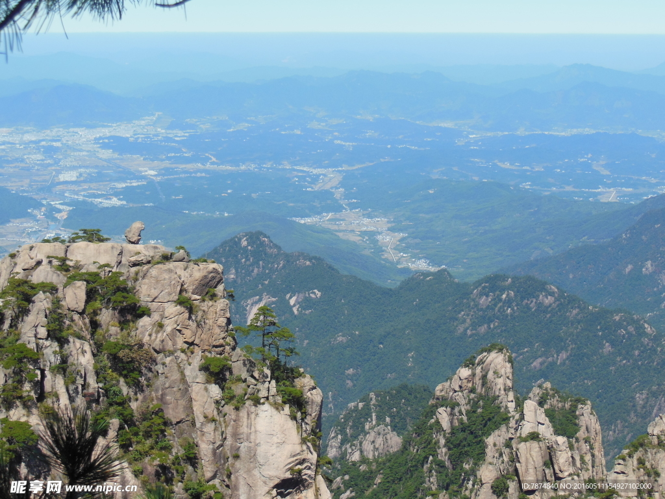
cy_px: 250
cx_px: 332
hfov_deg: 27.8
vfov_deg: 21.0
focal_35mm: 70
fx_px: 1345
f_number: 5.2
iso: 125
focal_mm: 12.4
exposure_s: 1/500
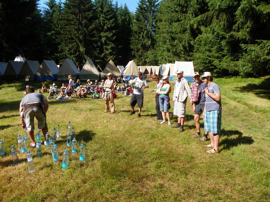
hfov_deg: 67.3
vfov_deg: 53.1
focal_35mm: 26
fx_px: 203
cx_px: 135
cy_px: 101
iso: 64
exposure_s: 1/250
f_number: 5
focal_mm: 4.6
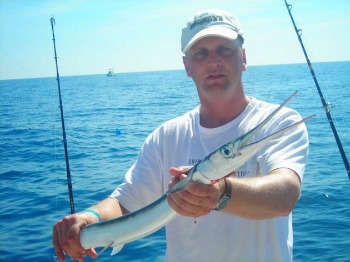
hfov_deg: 29.8
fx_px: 657
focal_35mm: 65
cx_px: 175
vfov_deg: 22.6
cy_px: 131
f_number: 7.7
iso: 50
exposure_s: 1/144
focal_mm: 10.8
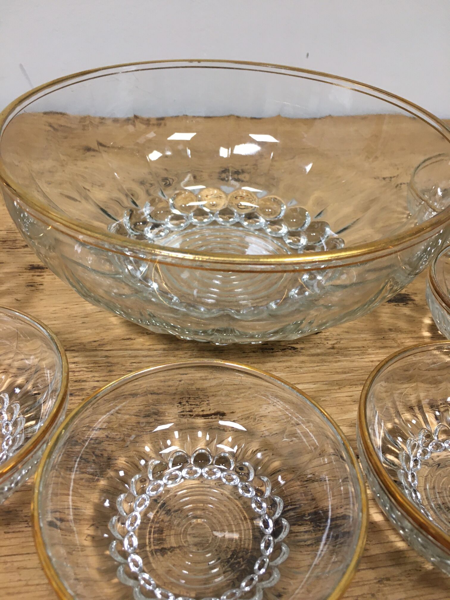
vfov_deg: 61.7
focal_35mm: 29
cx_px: 225
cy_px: 300
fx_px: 503
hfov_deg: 48.2
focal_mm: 4.15
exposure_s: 1/33
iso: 100
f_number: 2.2
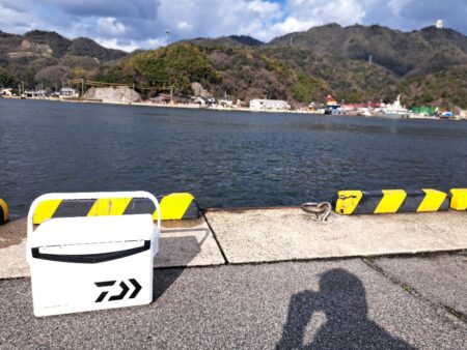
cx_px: 234
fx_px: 324
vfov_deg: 56.9
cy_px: 175
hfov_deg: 71.6
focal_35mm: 24
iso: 50
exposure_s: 1/667
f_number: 1.8
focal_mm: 5.23
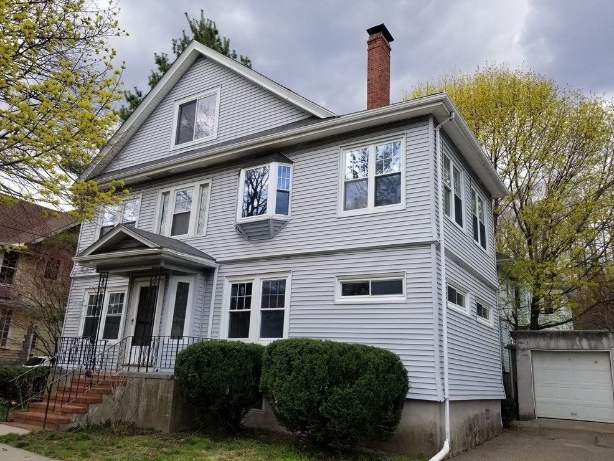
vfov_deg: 51.4
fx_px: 479
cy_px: 237
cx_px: 305
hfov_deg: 65.3
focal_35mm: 27
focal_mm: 4.25
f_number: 1.7
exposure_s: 1/1136
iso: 50
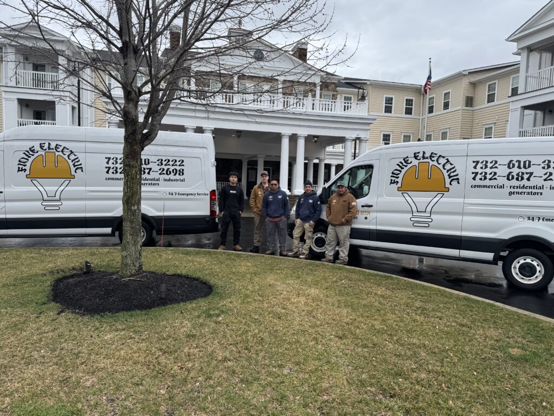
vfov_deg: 56.8
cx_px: 277
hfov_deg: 71.6
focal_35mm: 24
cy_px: 208
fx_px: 384
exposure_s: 1/2174
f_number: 1.78
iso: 80
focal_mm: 6.76
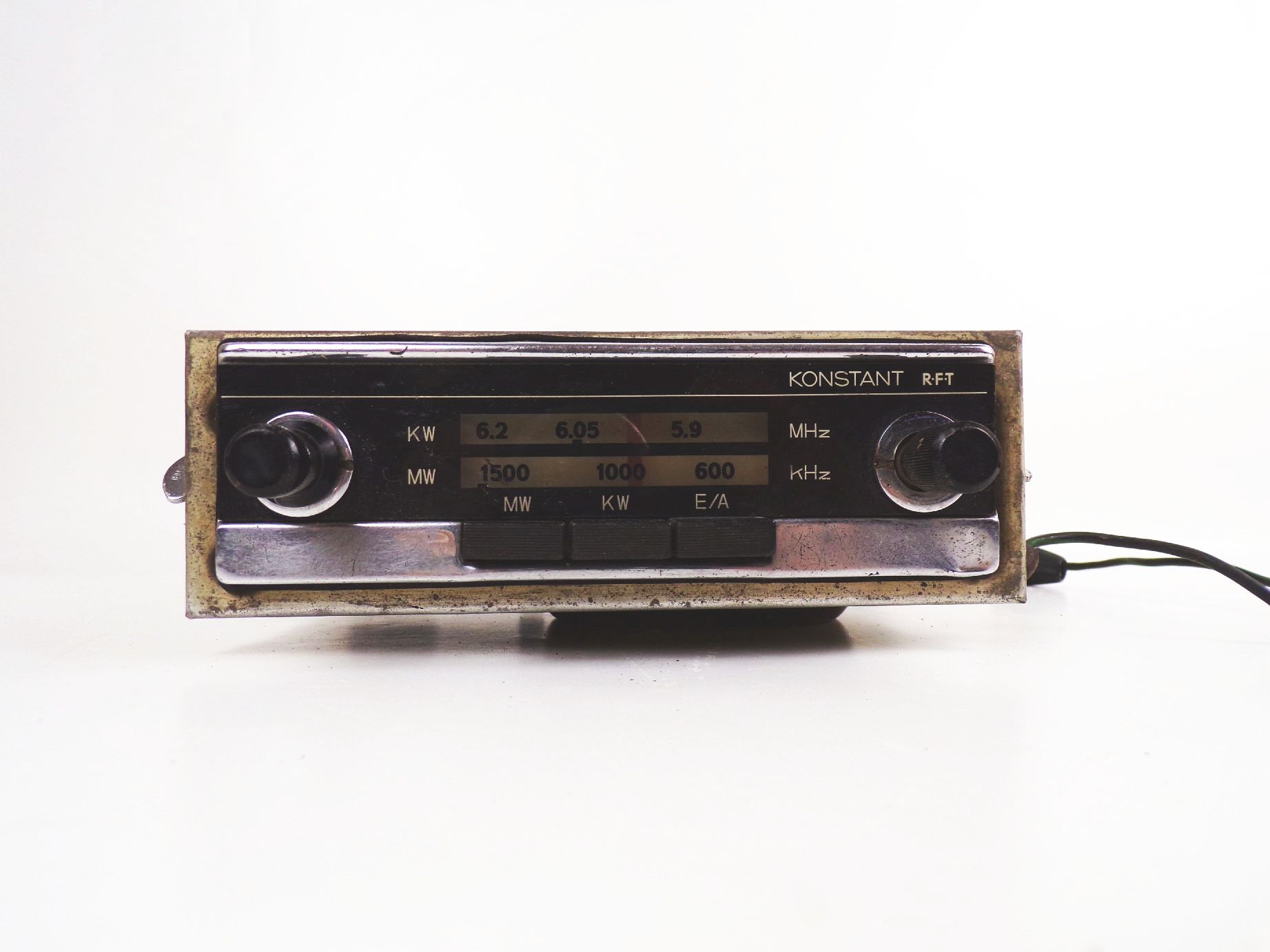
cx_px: 635
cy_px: 476
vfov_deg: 56.8
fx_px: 880
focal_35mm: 24
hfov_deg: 71.6
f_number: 3
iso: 100
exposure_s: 1/52
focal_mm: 4.3
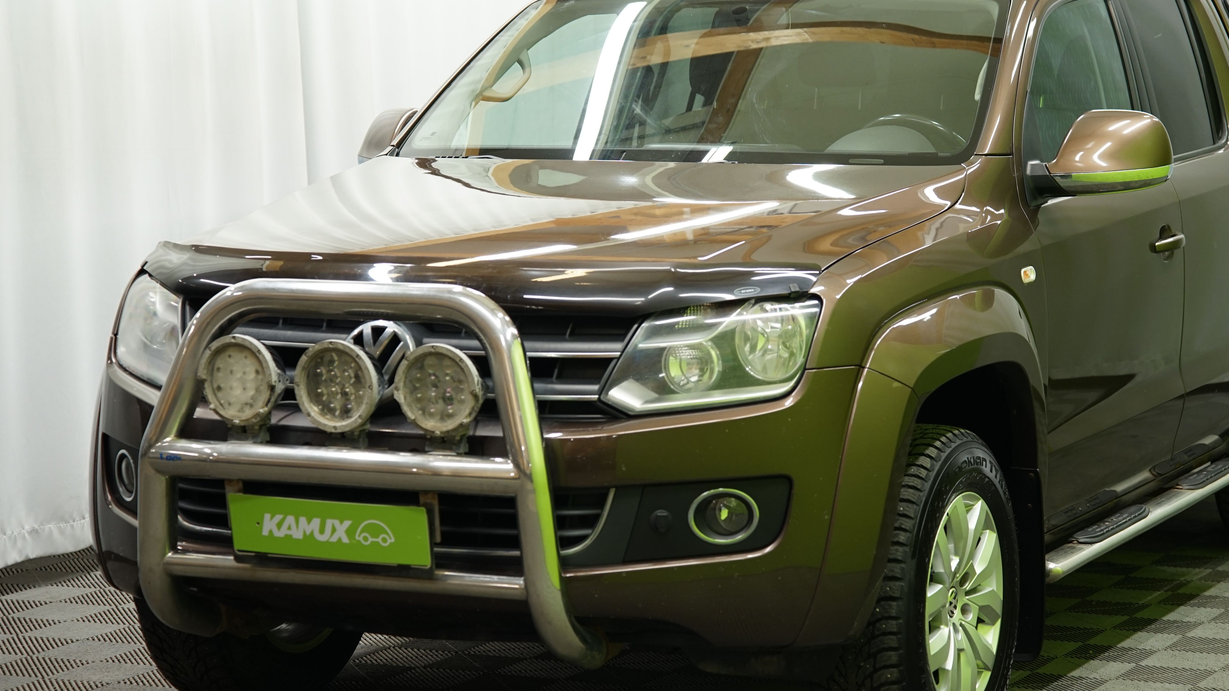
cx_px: 727
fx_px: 2966
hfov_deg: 23.4
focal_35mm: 91
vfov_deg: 13.3
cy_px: 327
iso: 640
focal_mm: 69
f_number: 3.5
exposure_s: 1/40
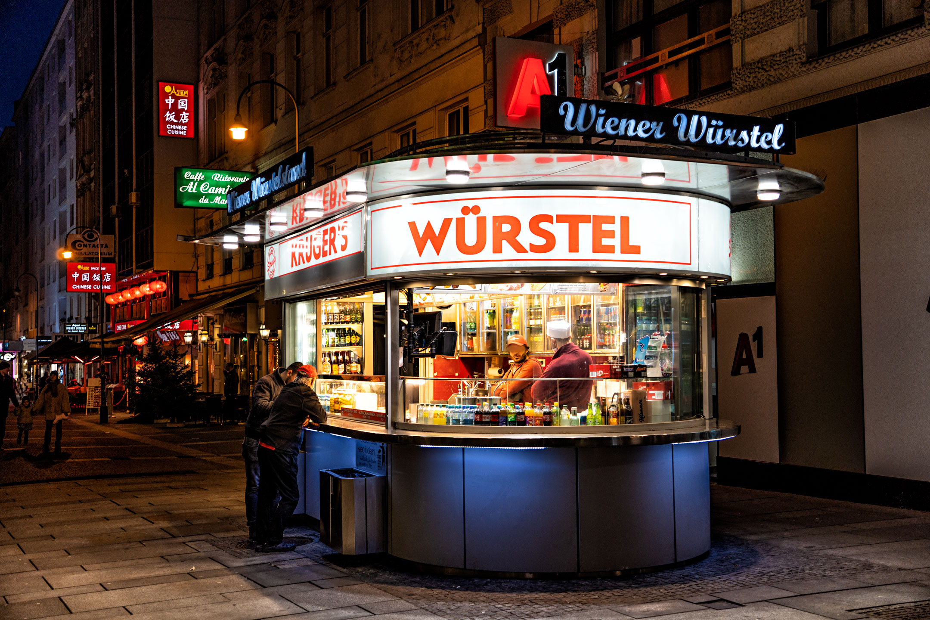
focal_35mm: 42
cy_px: 310
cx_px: 465
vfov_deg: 31.8
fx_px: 1089
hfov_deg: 46.3
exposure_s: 1/40
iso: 100
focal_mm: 28.1
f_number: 2.8
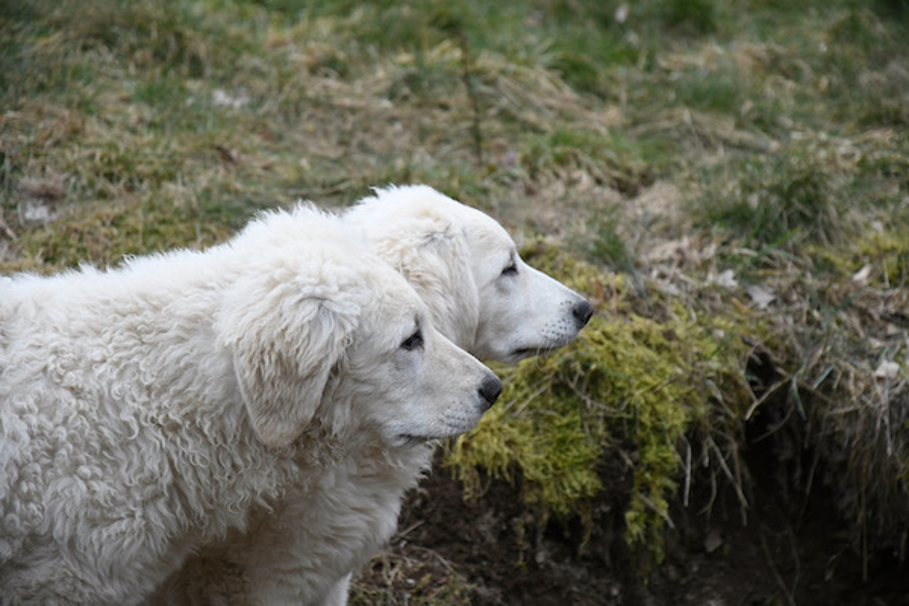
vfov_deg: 11.4
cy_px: 303
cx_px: 454
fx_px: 3030
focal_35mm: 120
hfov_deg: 17.1
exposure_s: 1/800
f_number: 4
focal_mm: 80
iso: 900
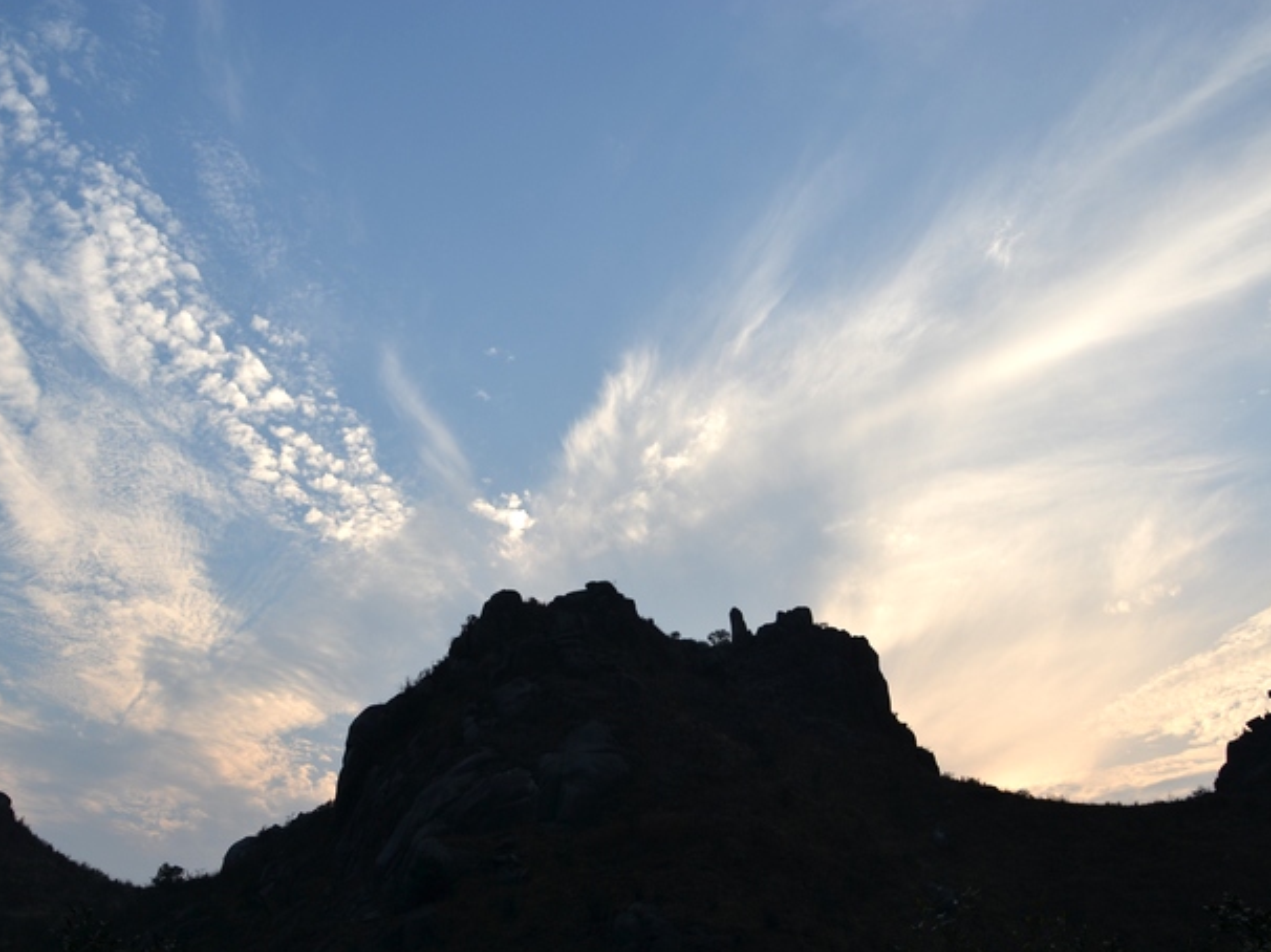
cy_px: 485
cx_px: 608
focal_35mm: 30
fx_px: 1101
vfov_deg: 46.8
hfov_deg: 60.0
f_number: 7.1
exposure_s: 1/200
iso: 100
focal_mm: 18
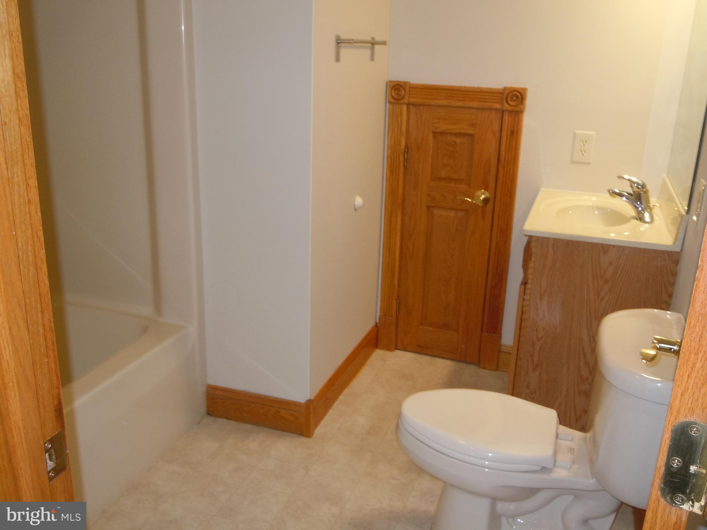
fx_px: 674
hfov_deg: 55.4
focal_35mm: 33
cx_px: 354
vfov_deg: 42.9
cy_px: 265
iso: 200
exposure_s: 1/25
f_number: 4
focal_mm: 5.9
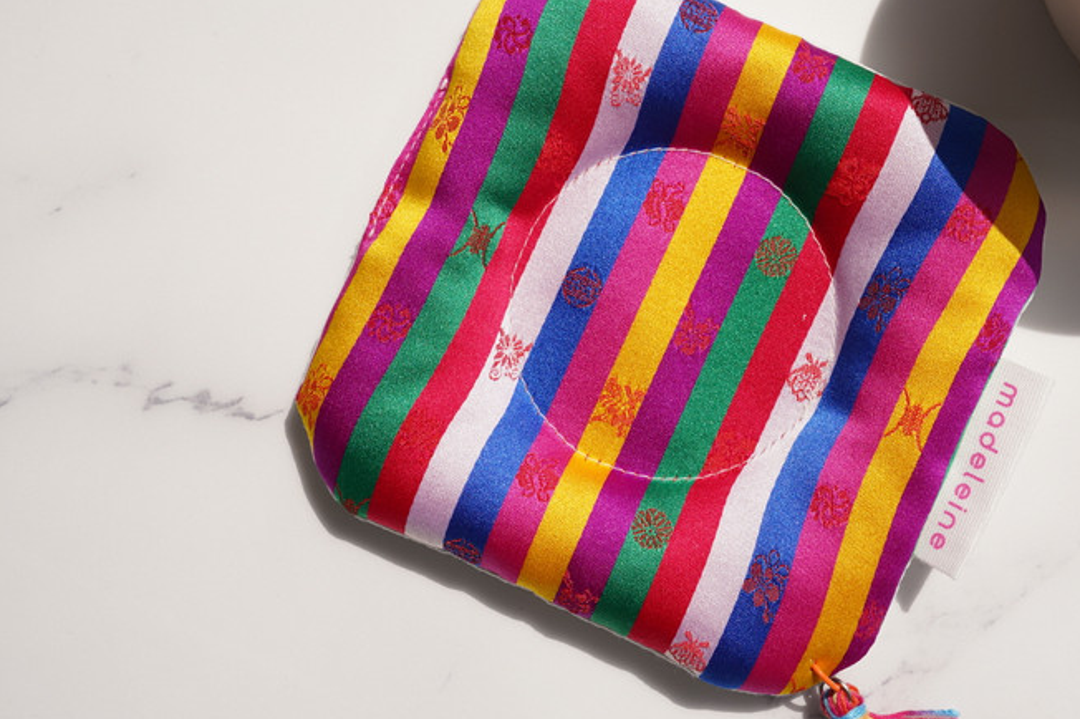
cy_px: 273
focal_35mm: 58
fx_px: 1739
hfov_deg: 34.1
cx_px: 734
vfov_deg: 23.3
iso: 100
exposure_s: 1/640
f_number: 8
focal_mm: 35
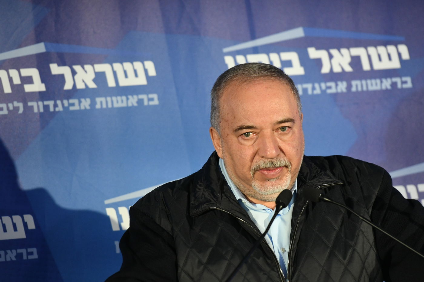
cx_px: 212
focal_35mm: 300
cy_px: 141
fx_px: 3533
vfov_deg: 4.6
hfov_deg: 6.9
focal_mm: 200
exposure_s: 1/250
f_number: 3.5
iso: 2000
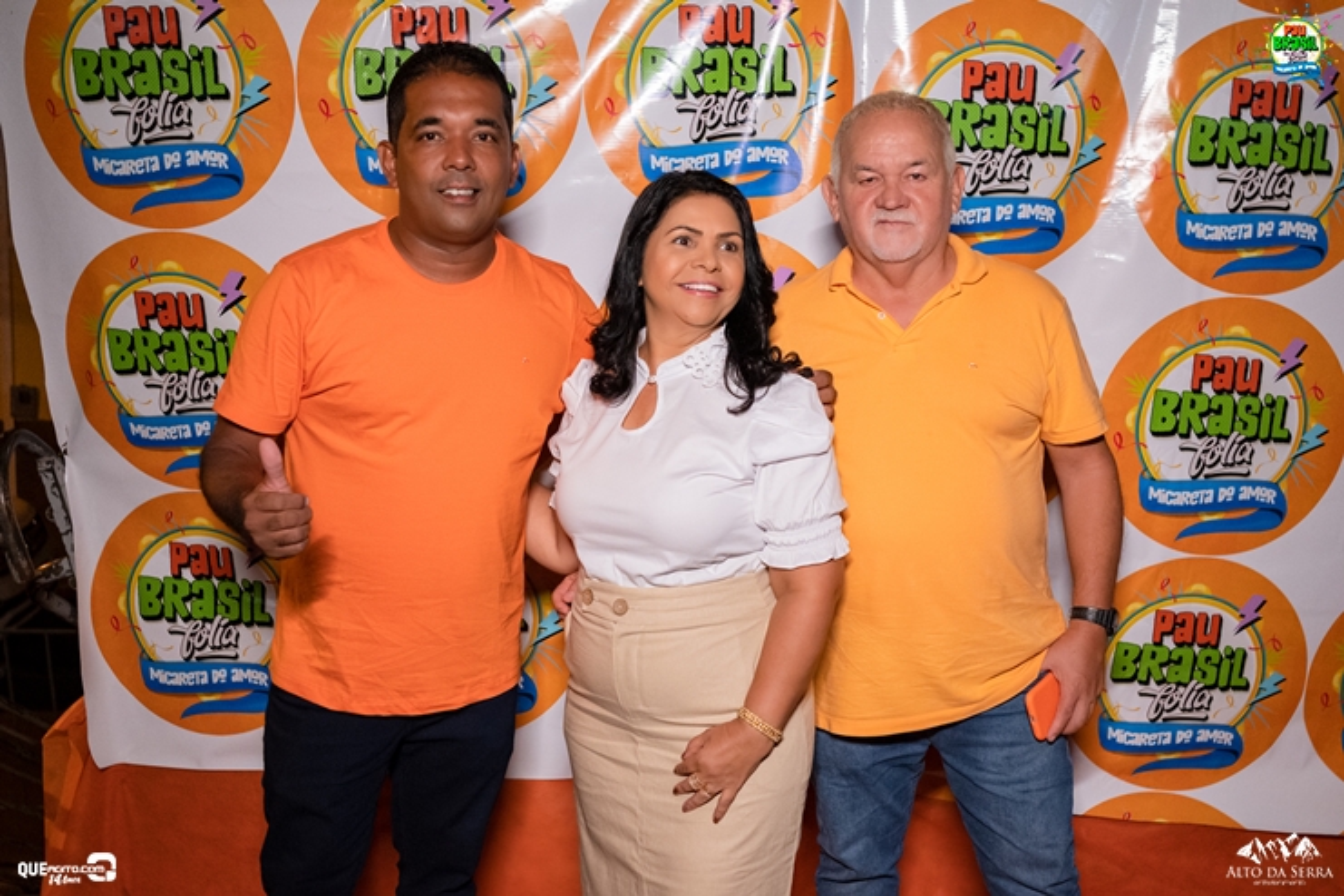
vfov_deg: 36.9
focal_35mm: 36
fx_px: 1344
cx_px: 672
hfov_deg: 53.1
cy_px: 448
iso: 2500
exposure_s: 1/400
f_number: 2.8
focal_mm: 24
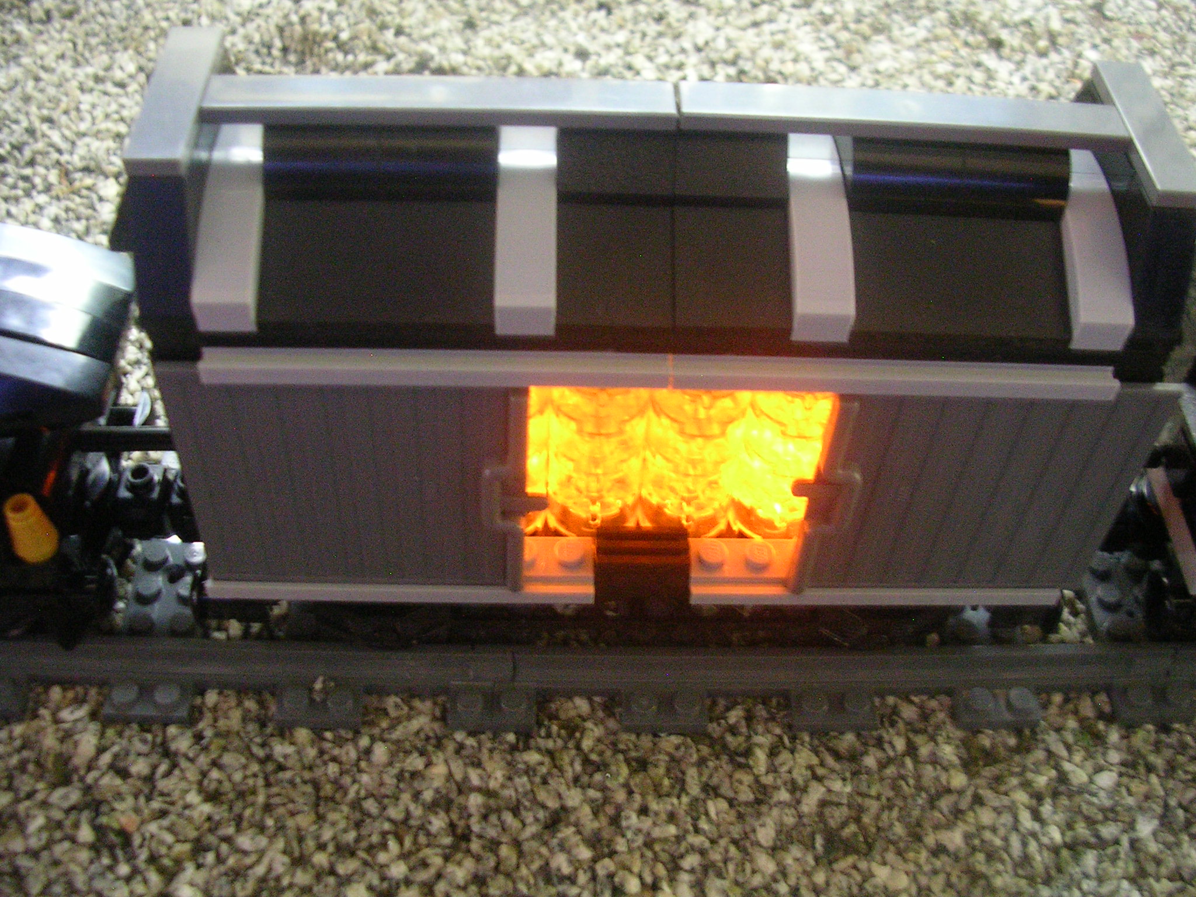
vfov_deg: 37.7
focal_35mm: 38
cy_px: 448
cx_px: 598
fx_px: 1313
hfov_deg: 49.0
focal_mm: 5.8
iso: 200
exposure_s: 1/1.2
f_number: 2.8
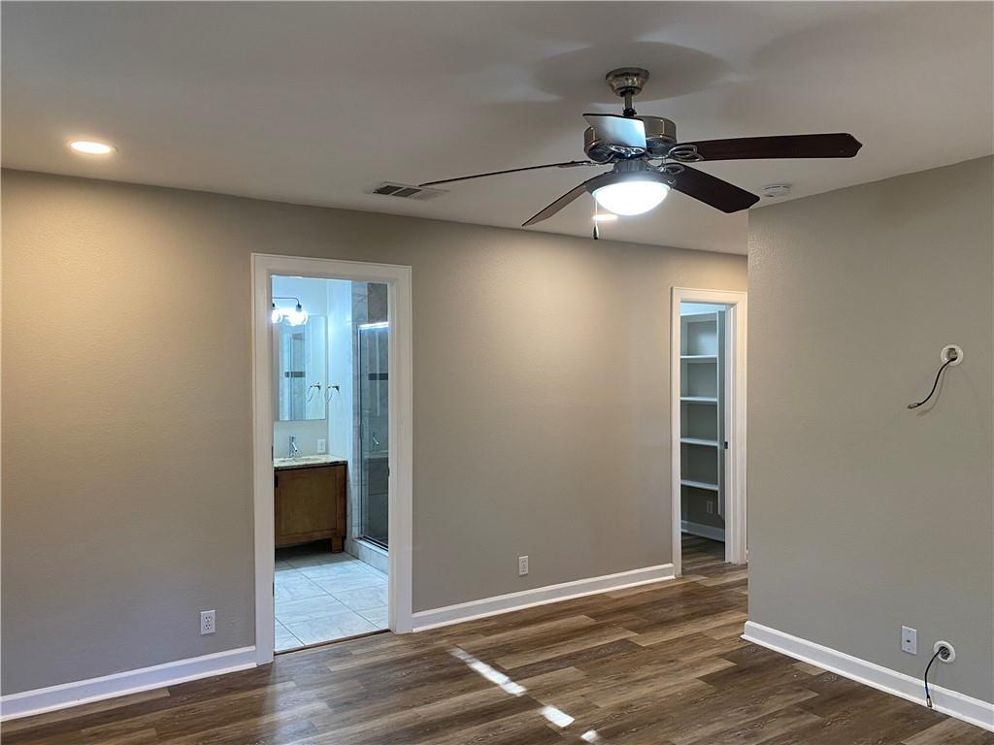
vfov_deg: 53.1
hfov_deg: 67.3
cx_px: 497
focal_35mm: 26
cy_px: 372
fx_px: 747
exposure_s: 1/60
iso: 100
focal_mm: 4.25
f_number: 1.8
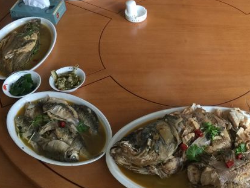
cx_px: 194
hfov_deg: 37.7
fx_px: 354
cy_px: 53
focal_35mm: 49
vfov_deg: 29.4
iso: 40
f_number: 2.2
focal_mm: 4.15
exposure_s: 1/33
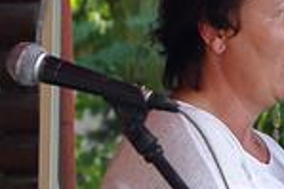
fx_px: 4720
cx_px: 459
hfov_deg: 3.4
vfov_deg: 2.3
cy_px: 194
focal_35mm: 599
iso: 640
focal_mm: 70
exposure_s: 1/250
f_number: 4.5
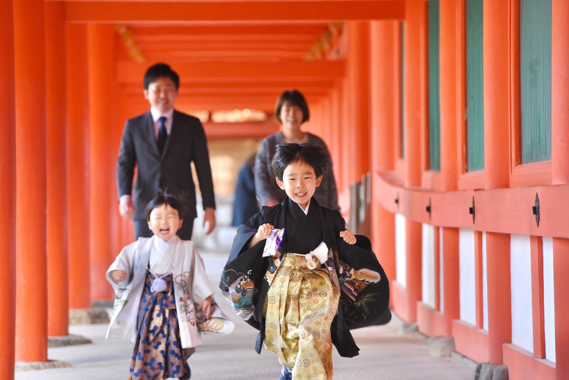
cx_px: 284
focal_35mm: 200
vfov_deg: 6.9
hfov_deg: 10.3
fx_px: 3162
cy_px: 190
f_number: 5.6
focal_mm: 200
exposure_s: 1/250
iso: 2500
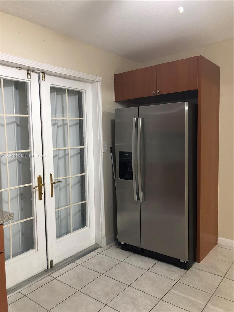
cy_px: 156
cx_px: 117
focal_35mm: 28
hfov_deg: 49.7
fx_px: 252
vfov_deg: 63.4
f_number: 1.8
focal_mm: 3.99
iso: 100
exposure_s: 1/13
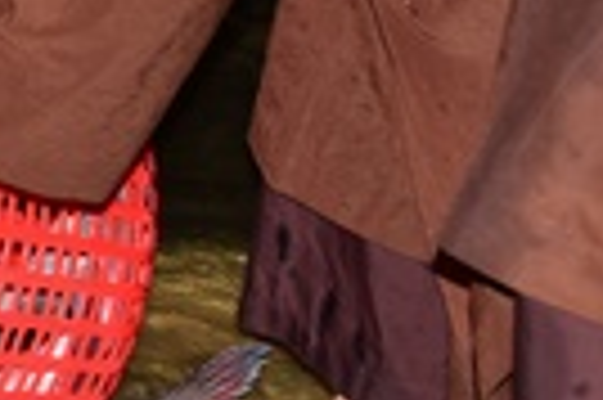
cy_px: 18
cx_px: -418
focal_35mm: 214
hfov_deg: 9.3
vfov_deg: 6.4
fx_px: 3580
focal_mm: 44
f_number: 4
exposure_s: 1/60
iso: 320
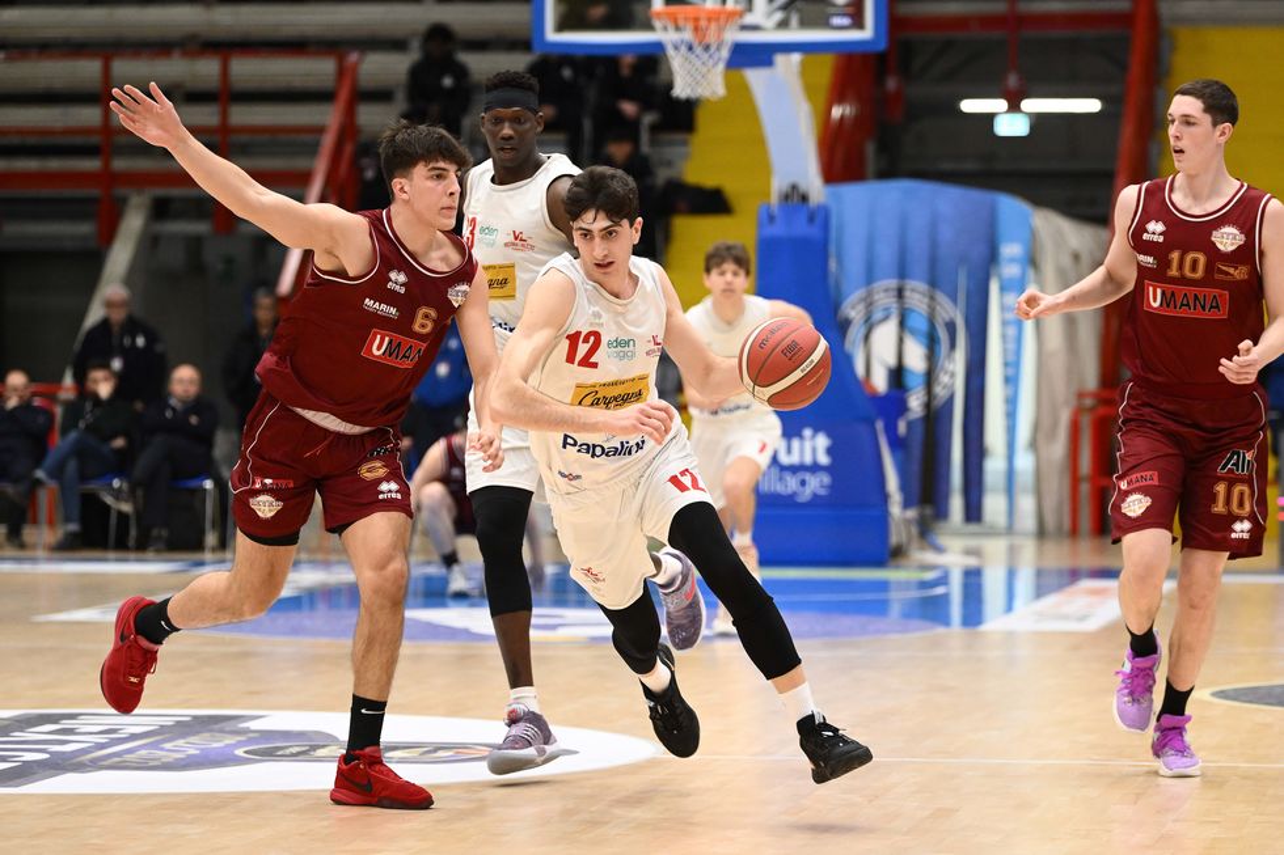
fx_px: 4457
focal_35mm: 125
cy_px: 428
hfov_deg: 16.4
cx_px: 642
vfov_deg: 11.0
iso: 4000
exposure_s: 1/1000
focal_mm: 125
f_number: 3.2
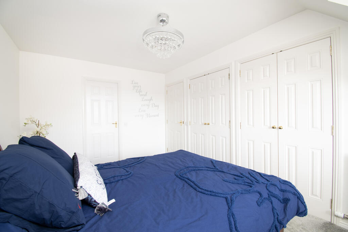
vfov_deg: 77.3
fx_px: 145
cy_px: 116
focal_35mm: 15
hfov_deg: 100.4
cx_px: 174
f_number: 9
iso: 320
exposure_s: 1/3
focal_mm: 10
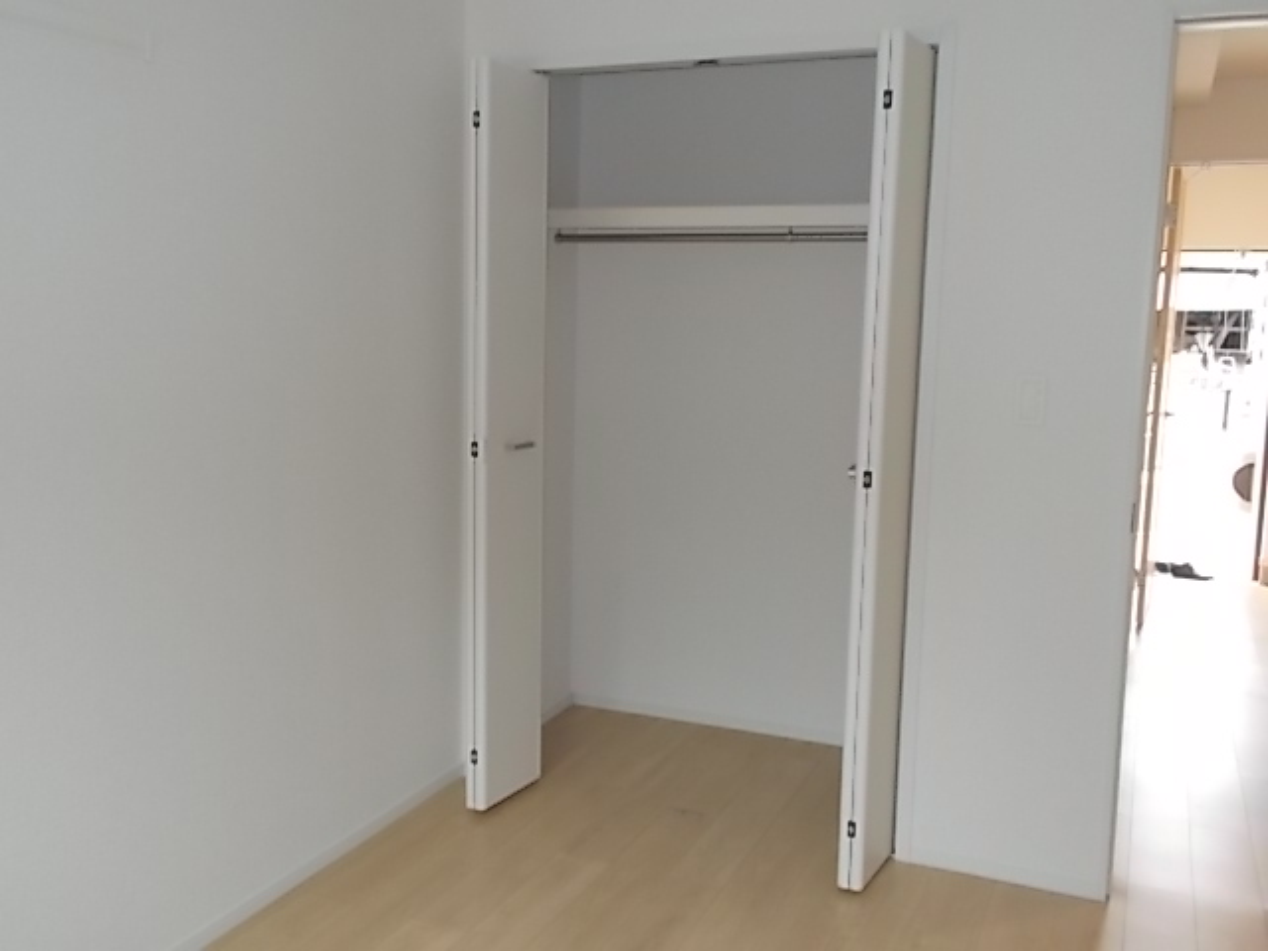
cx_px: 634
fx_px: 1245
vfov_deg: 41.8
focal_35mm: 34
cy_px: 476
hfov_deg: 54.0
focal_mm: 6
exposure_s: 1/25
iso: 200
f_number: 3.6
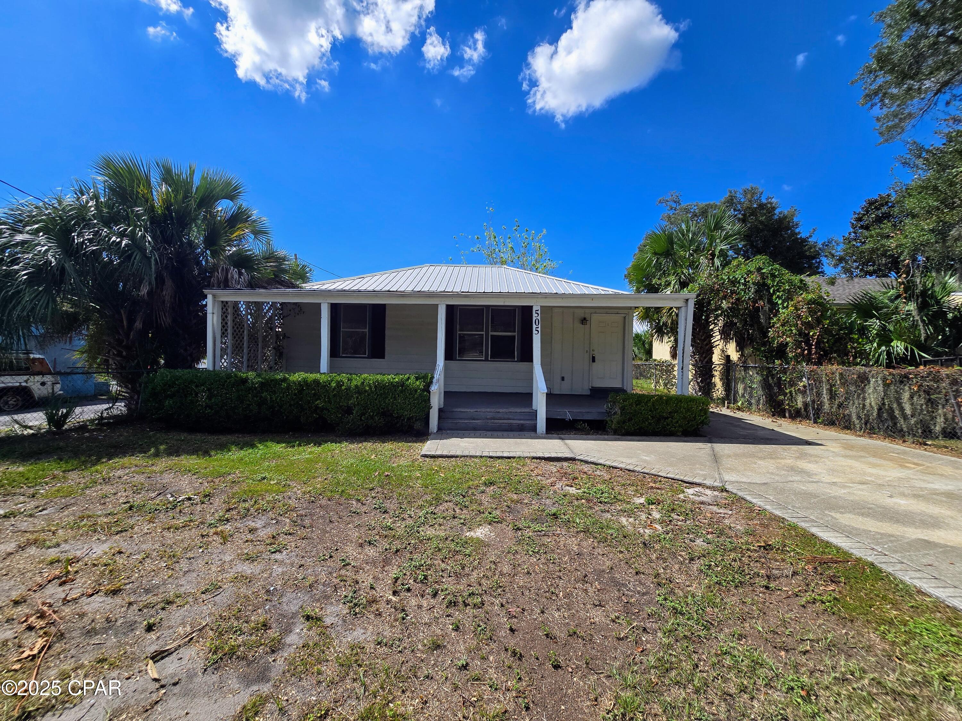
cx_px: 481
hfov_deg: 106.2
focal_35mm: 13
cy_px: 360
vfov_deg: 89.9
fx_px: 361
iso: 50
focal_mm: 2.2
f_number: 2.2
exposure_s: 1/2693
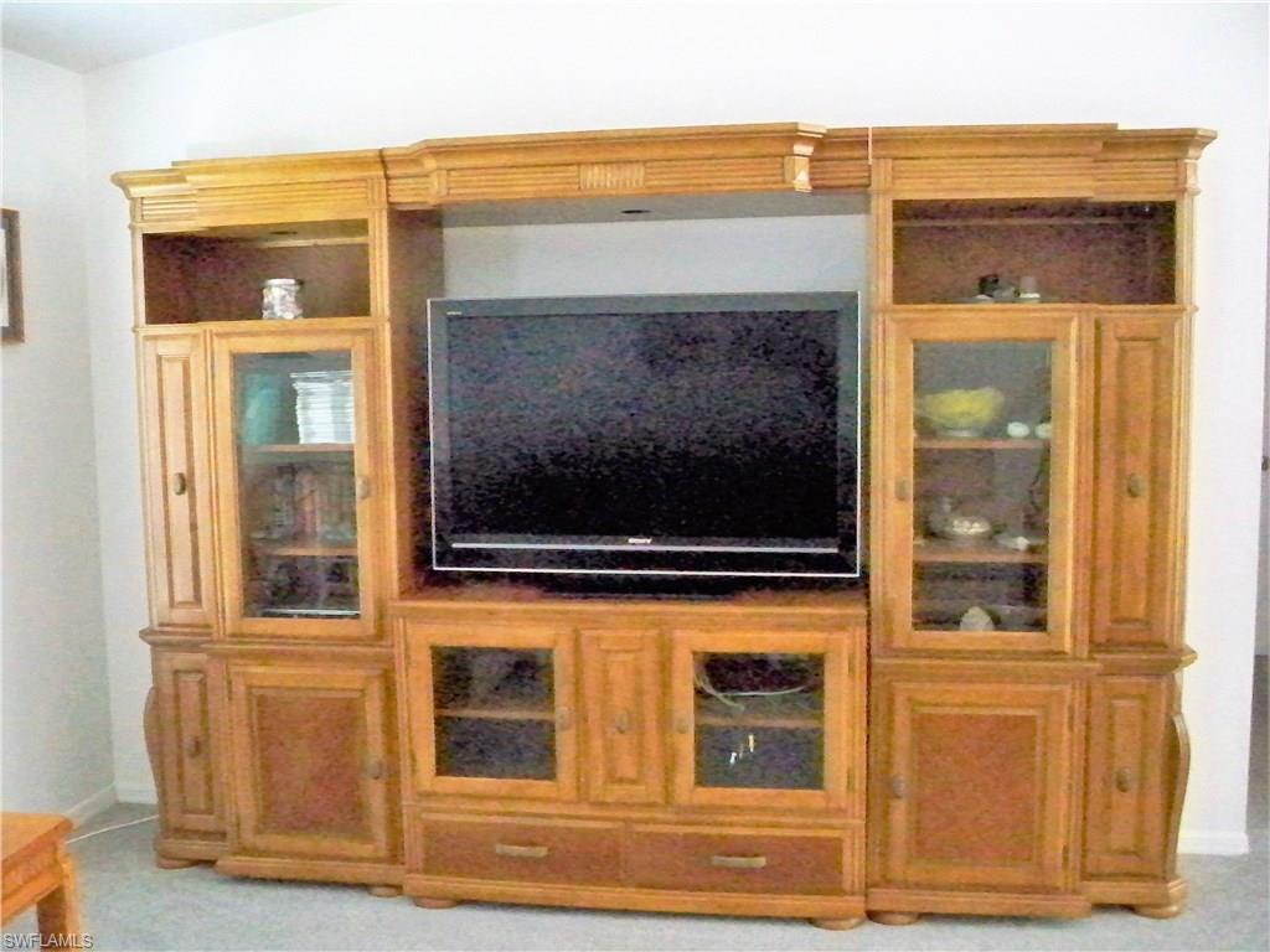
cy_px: 476
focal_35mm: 35
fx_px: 1284
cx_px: 635
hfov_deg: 52.6
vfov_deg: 40.7
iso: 3200
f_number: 3.1
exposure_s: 1/60
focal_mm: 6.3
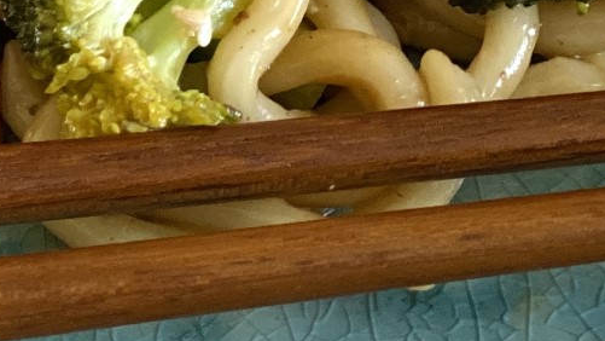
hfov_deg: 9.8
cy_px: -314
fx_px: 3482
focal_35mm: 217
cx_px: -153
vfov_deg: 5.5
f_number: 2
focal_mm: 6
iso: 200
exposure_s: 1/122
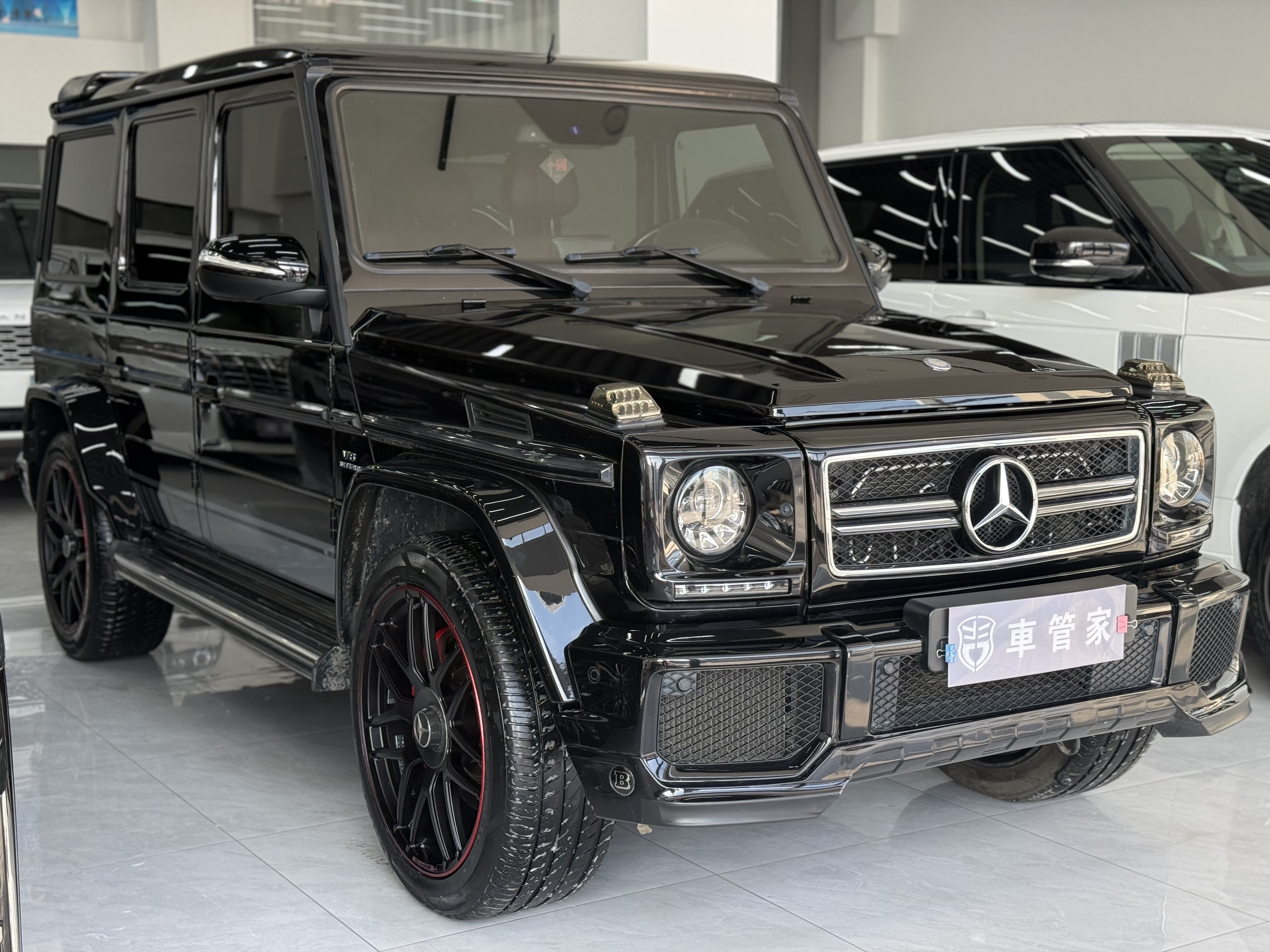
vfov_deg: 30.3
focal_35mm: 48
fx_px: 1761
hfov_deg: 39.7
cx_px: 635
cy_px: 476
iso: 64
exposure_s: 1/256
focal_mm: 6.76
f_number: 1.78
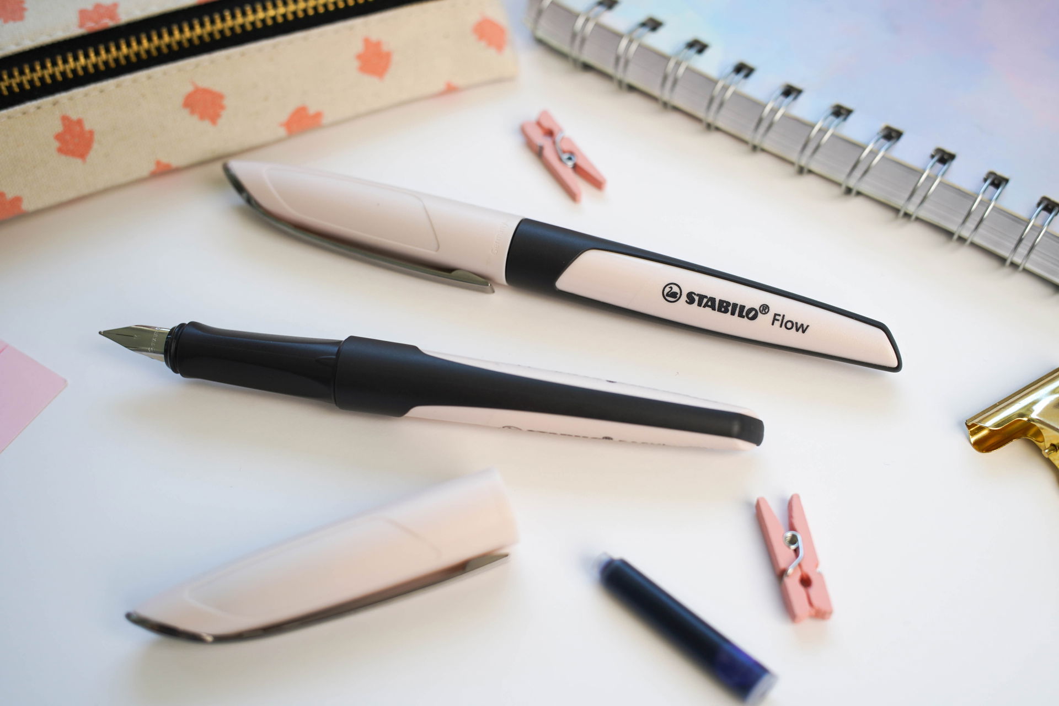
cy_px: 353
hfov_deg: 54.4
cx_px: 530
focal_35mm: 35
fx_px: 1030
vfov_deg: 37.9
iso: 160
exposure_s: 1/100
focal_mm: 35
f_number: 4
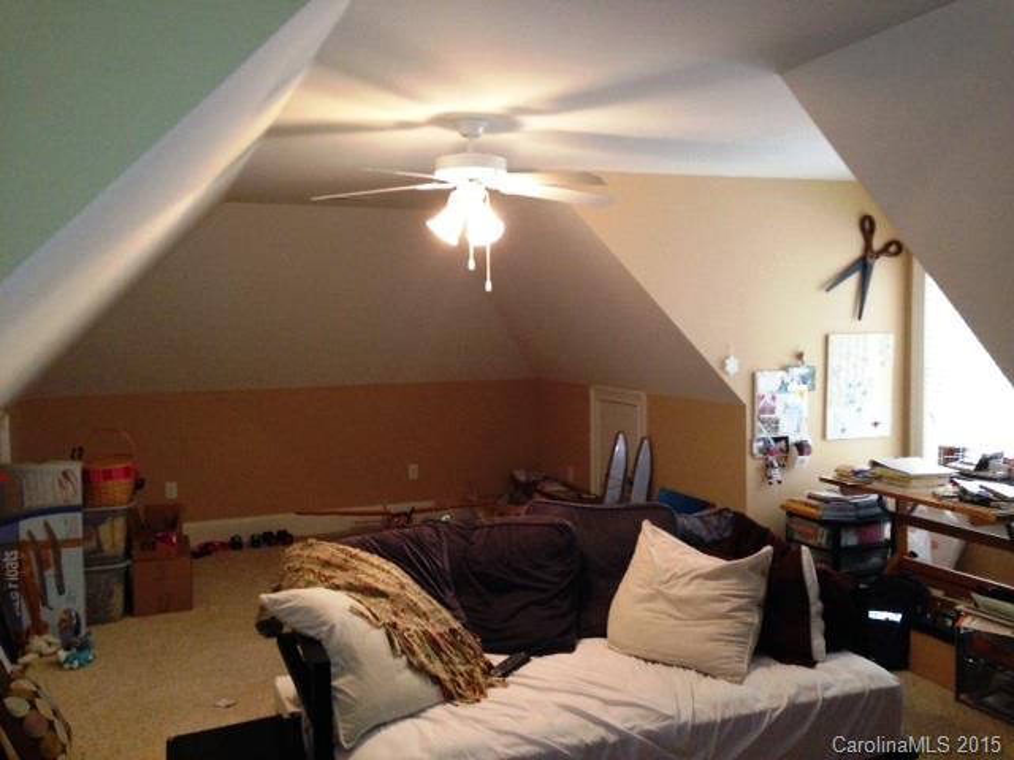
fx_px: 967
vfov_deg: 42.9
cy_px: 380
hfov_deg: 55.4
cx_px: 507
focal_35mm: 33
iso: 250
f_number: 2.4
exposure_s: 1/20
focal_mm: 4.13
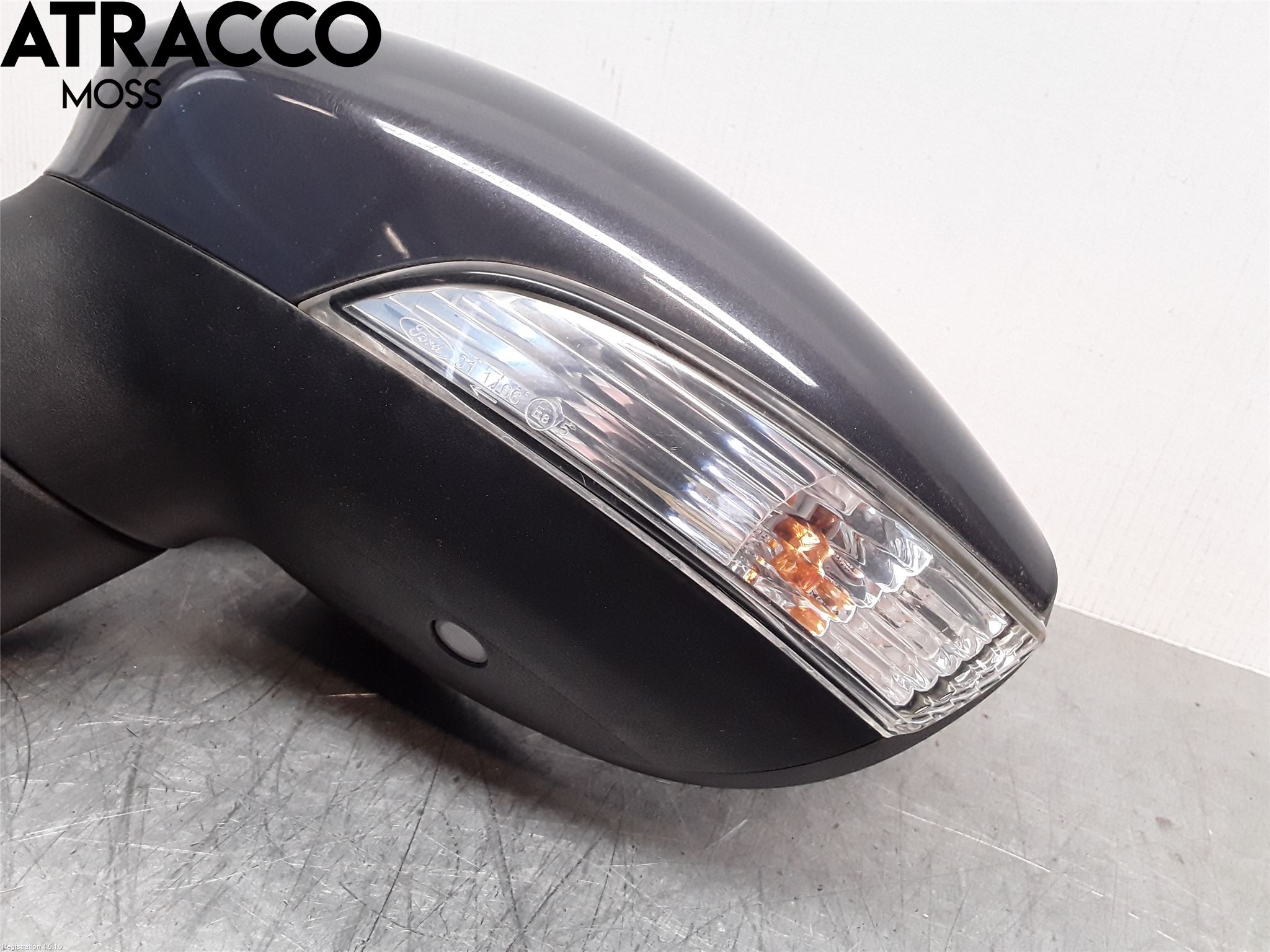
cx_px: 635
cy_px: 476
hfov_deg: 63.4
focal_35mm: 28
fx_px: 1027
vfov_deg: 49.7
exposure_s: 1/100
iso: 100
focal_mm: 2.91
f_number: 1.9
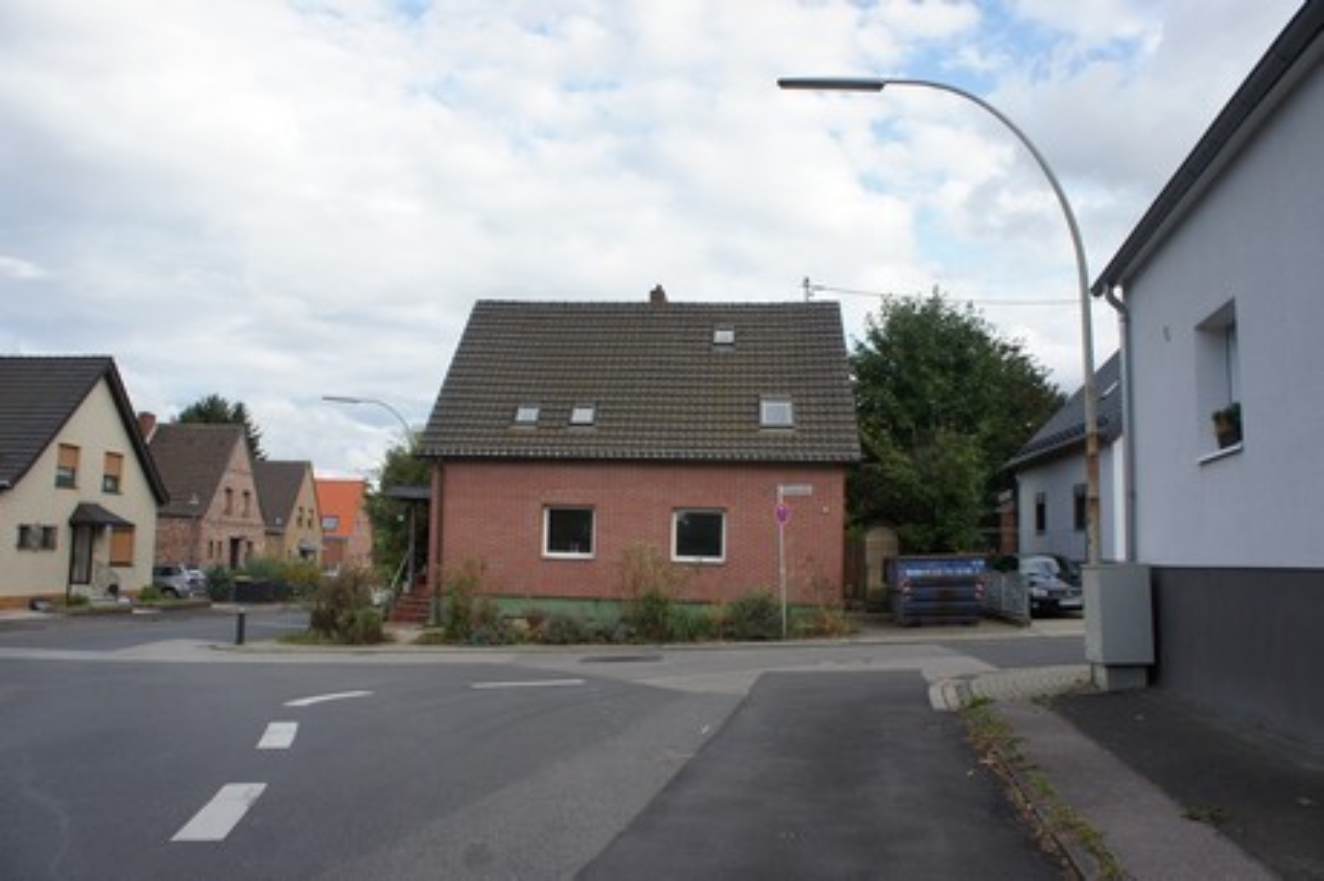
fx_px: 992
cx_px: 662
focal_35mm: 27
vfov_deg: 47.9
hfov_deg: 67.4
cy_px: 440
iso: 250
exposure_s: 1/160
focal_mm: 18
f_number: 7.1
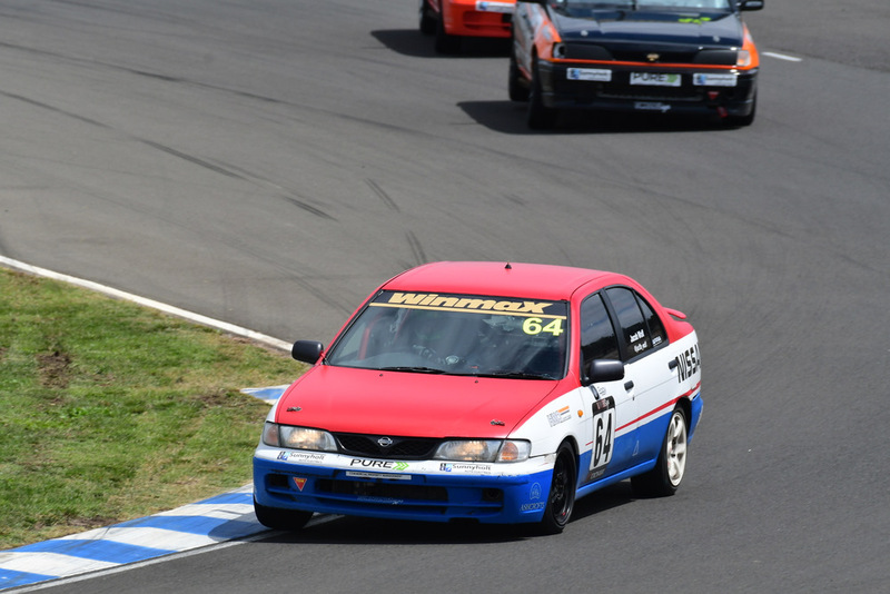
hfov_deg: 2.7
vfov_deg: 1.8
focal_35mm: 750
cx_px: 445
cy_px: 297
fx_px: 18547
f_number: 10
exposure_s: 1/640
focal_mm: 500
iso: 250
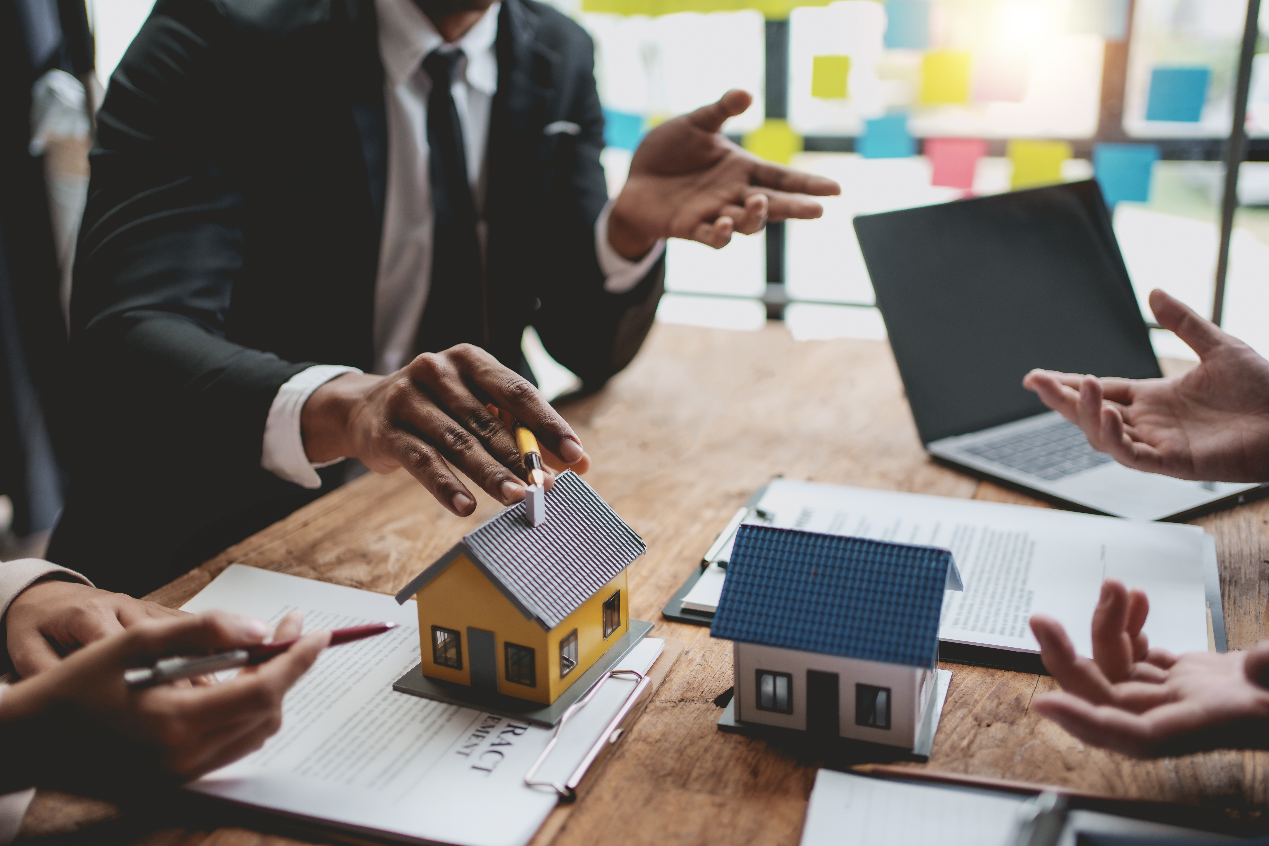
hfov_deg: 54.4
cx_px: 634
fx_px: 1234
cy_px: 423
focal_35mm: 35
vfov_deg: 37.9
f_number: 1.8
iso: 200
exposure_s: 1/640
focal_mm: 35
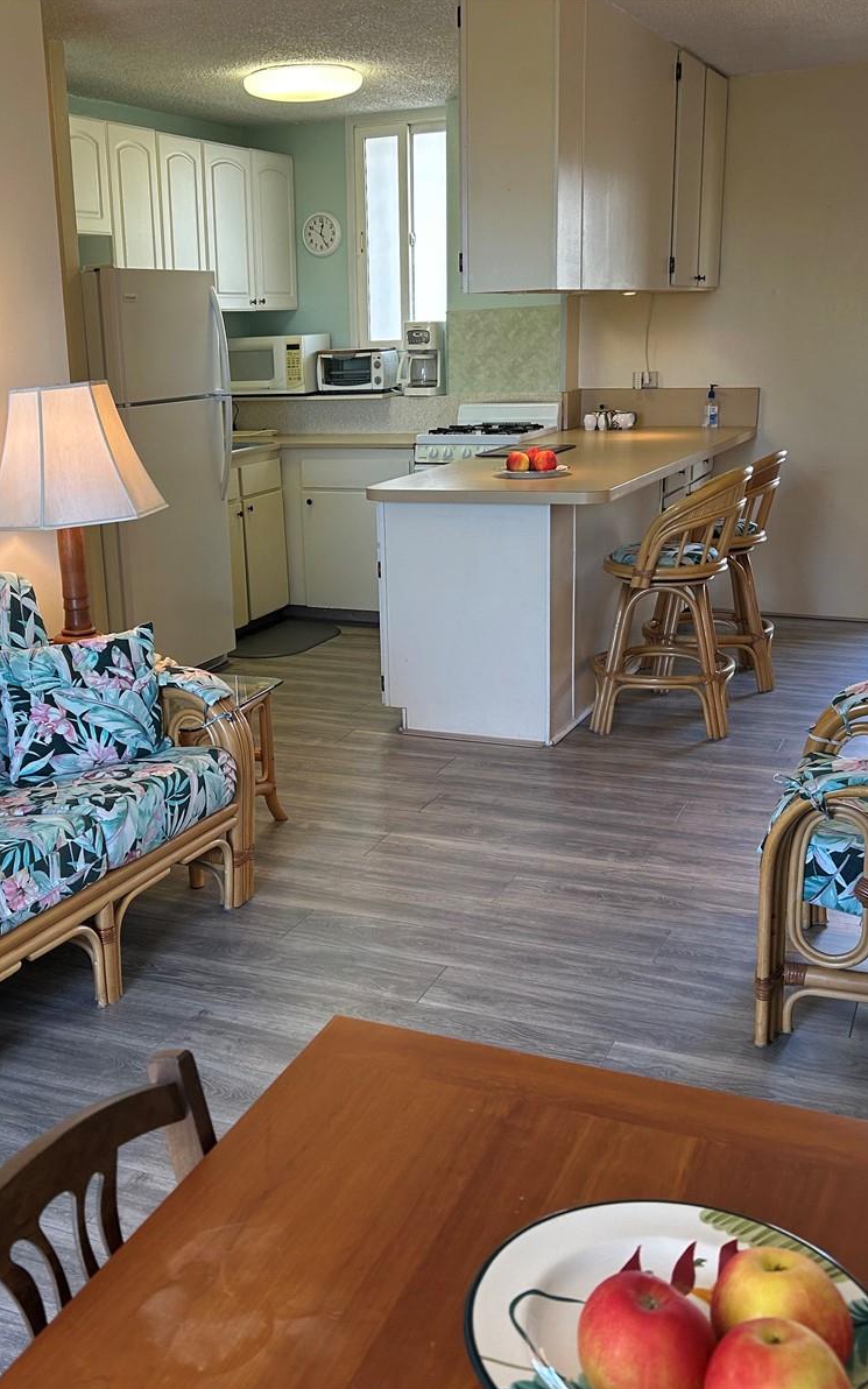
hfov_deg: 34.3
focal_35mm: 37
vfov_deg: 52.7
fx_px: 1400
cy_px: 694
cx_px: 333
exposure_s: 1/120
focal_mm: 5.7
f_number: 1.5
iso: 80
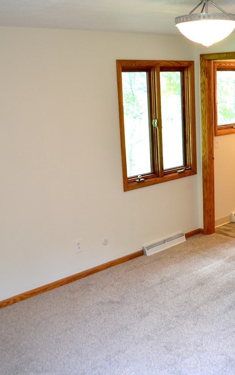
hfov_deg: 29.7
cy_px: 188
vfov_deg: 47.2
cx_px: 194
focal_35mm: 42
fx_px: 430
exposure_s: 1/60
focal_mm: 18
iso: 800
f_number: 4
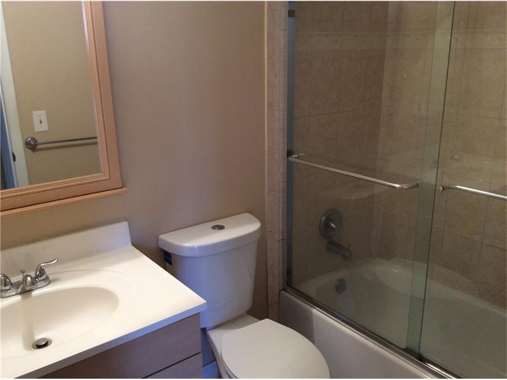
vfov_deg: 44.2
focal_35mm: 32
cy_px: 190
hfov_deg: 56.8
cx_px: 254
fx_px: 469
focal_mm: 3.3
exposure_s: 1/24
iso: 64
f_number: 2.4
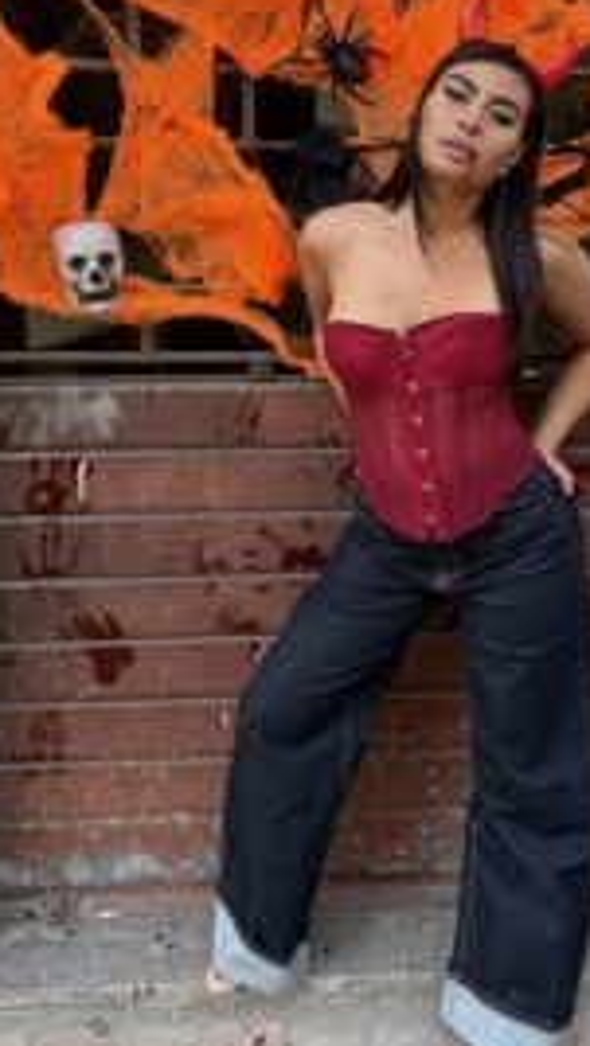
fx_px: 1083
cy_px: 355
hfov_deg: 30.3
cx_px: 383
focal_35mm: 39
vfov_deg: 50.7
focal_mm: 6.76
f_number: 1.78
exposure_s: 1/528
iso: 100
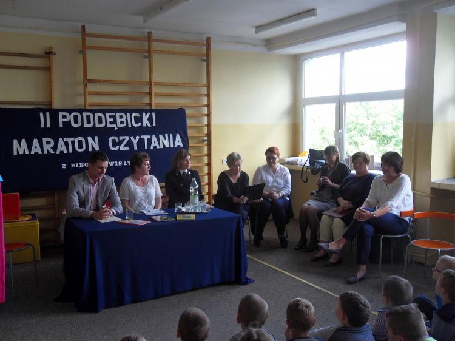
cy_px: 170
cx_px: 228
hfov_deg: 52.6
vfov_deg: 40.7
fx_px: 460
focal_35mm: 35
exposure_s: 1/45
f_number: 3.5
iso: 120
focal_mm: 6.3
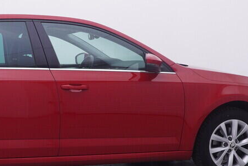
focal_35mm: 73
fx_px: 501
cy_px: 102
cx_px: 42
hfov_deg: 27.2
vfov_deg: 18.8
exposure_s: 1/80
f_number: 5
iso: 200
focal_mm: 15
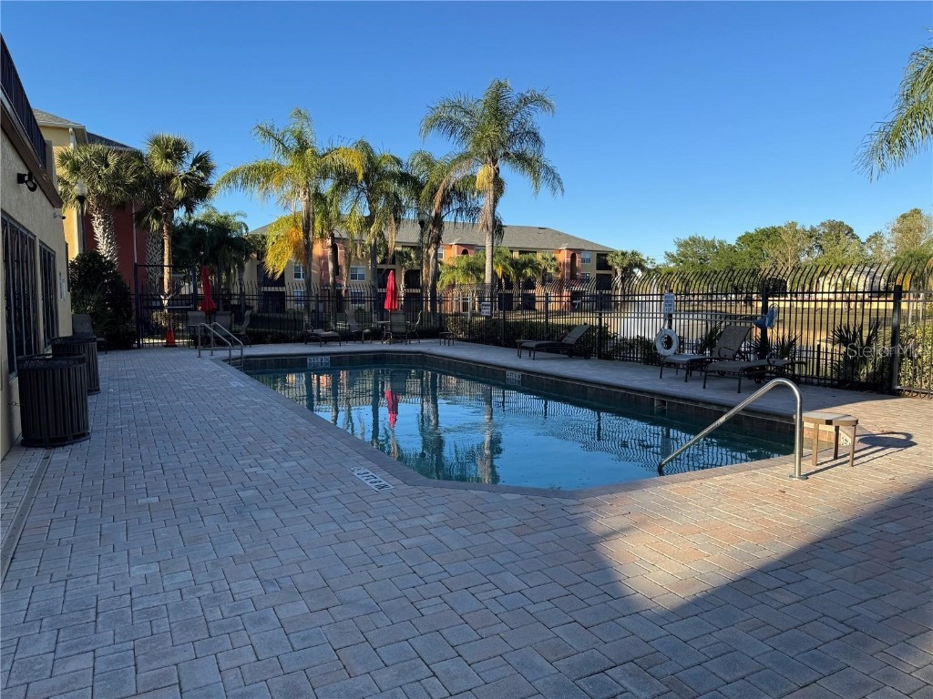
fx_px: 647
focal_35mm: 24
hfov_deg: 71.6
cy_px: 350
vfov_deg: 56.8
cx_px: 466
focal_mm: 6.76
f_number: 1.78
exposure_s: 1/2174
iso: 80
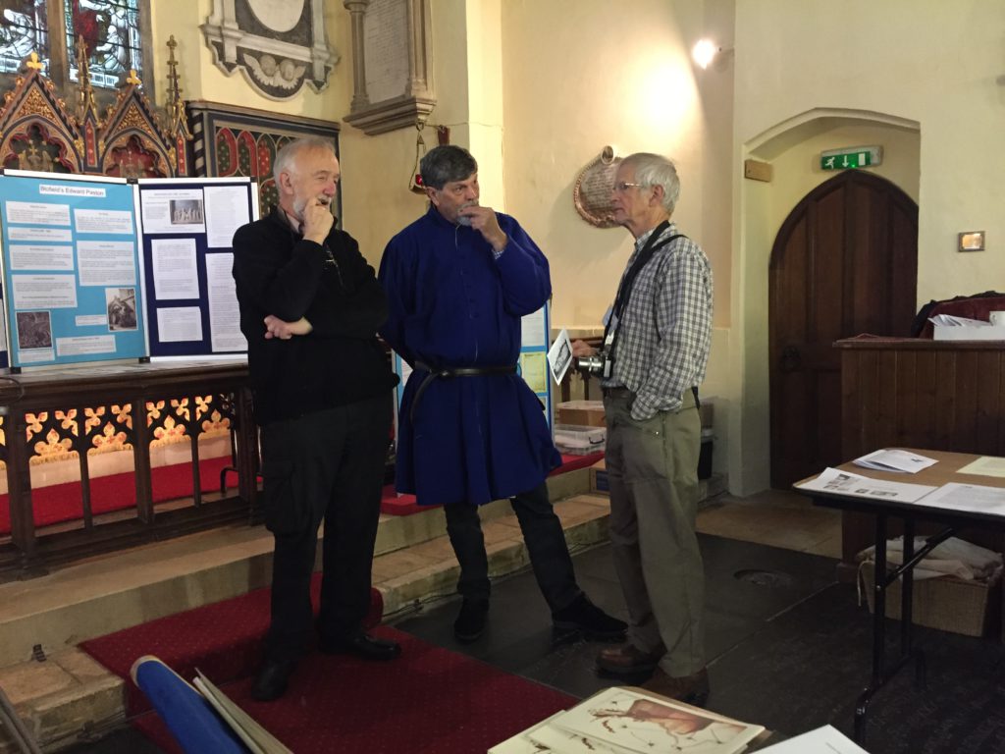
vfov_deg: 48.2
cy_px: 377
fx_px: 842
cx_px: 502
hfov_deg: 61.7
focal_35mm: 29
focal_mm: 4.15
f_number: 2.2
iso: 320
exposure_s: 1/17
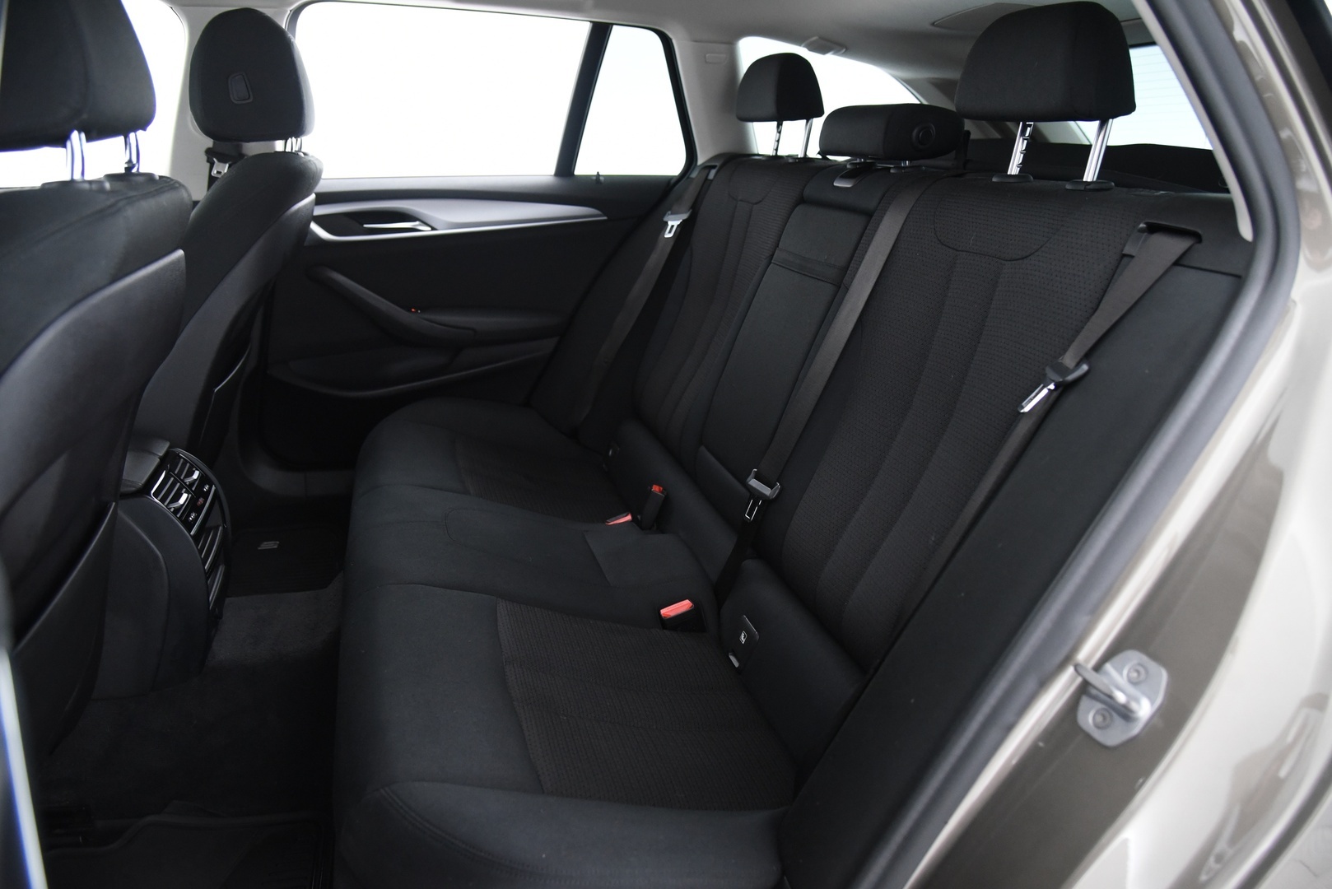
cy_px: 444
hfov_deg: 73.7
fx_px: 888
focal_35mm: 24
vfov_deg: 53.2
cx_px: 666
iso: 4000
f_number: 4
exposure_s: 1/15
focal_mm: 24
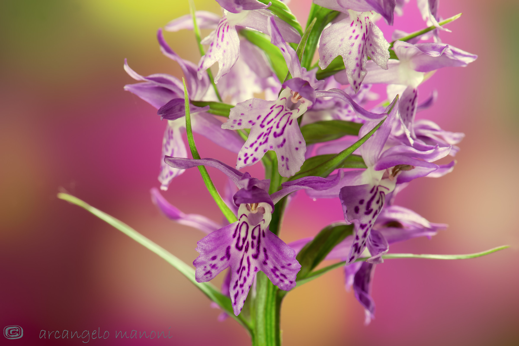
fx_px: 1514
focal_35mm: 105
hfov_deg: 19.5
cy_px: 173
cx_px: 260
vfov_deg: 13.0
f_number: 16
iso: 64
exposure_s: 4
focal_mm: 105
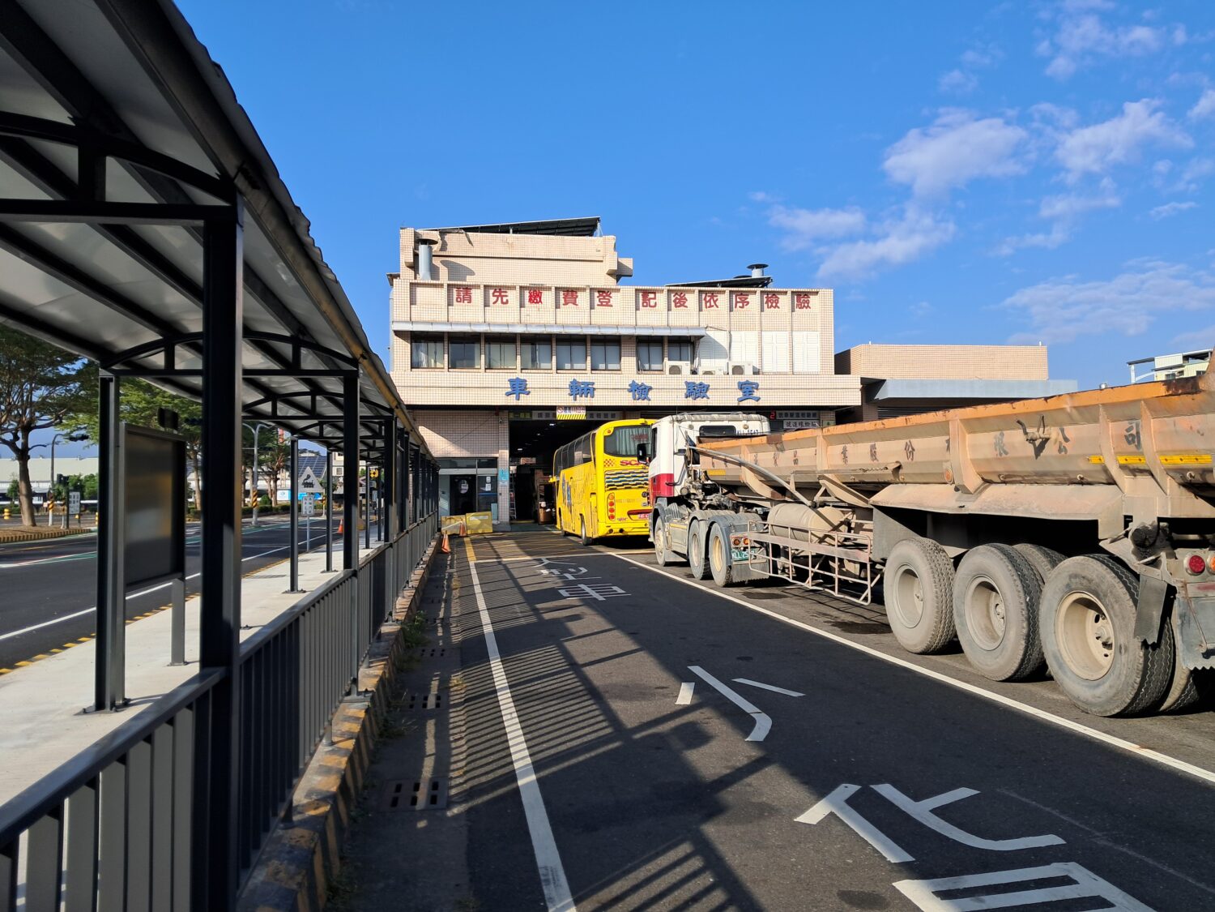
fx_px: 948
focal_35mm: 27
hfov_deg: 65.3
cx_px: 608
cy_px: 456
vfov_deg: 51.4
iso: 50
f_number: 1.8
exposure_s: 1/641
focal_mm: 4
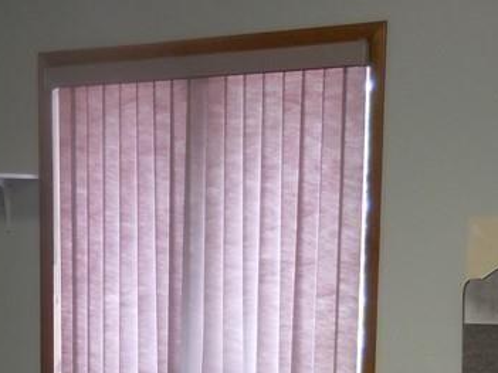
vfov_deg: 19.6
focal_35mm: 73
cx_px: 118
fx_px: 1050
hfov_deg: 26.3
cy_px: 363
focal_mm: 4.5
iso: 200
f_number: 3.3
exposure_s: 1/30
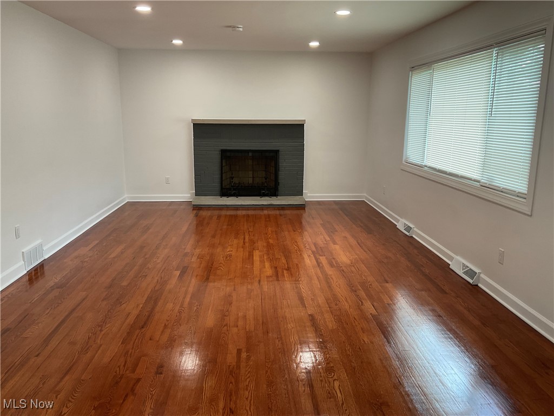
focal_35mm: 29
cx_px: 277
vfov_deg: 48.2
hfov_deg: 61.7
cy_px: 208
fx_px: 464
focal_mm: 3
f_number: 1.8
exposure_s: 1/60
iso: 40
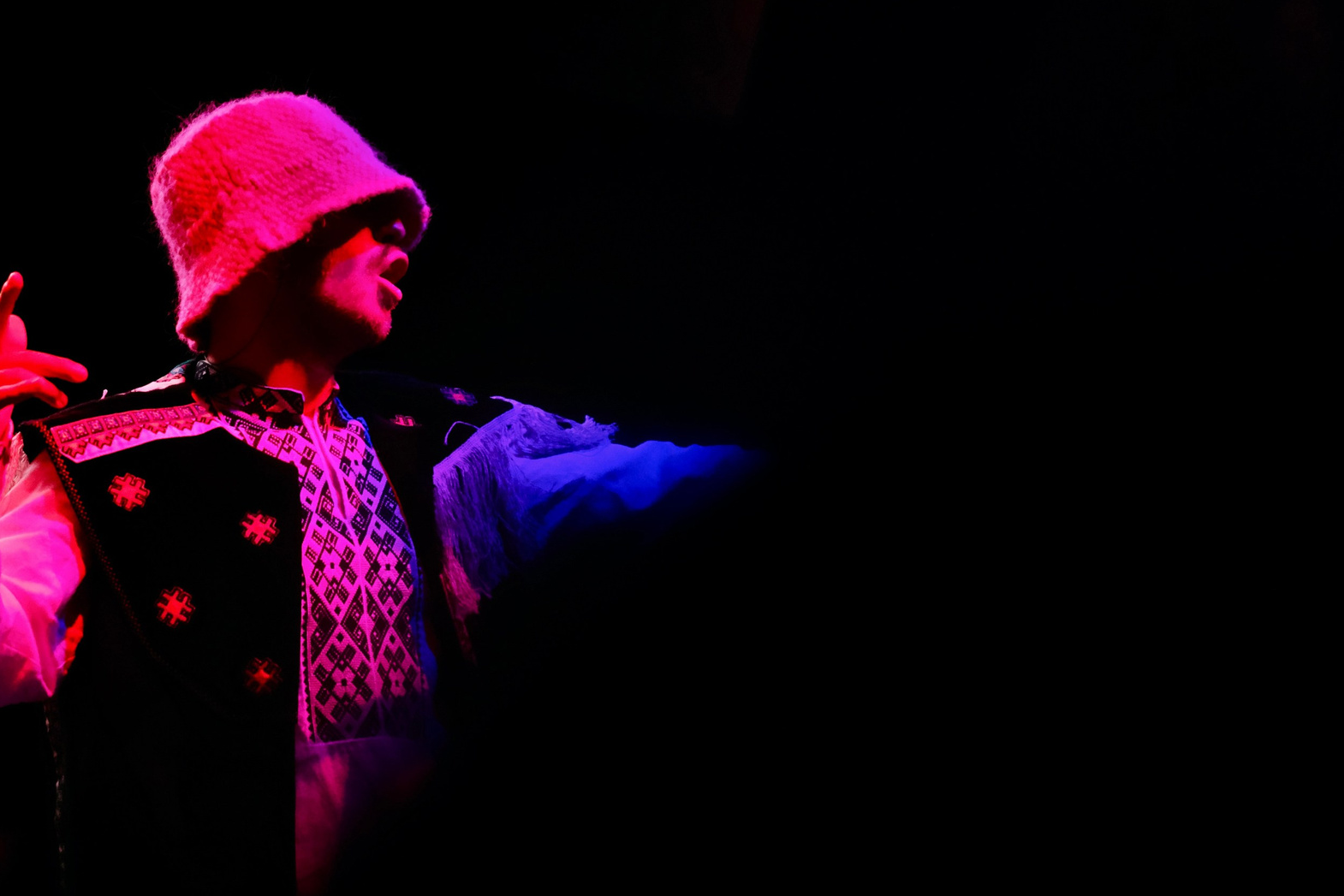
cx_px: 310
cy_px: 463
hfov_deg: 14.9
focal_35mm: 137
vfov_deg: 10.0
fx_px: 5115
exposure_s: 1/800
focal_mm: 56
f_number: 1.6
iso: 3200
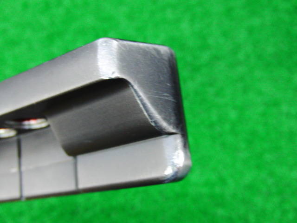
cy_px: 112
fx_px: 317
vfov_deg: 38.7
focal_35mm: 37
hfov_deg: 50.1
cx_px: 148
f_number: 3.6
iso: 400
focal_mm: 6.42
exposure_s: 1/20
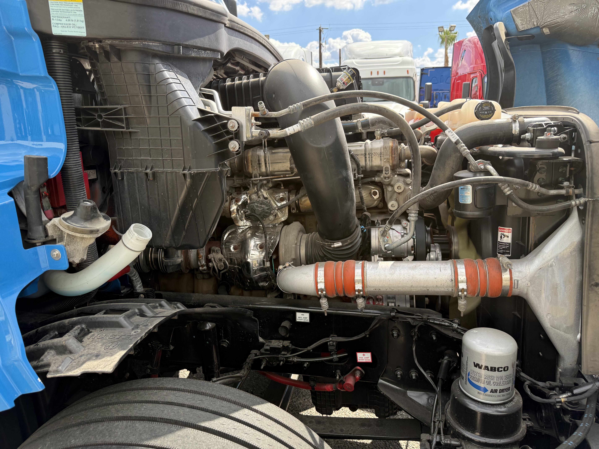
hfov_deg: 71.6
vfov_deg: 56.8
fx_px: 415
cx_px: 300
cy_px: 224
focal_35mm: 24
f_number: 1.78
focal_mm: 6.76
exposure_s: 1/1156
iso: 100
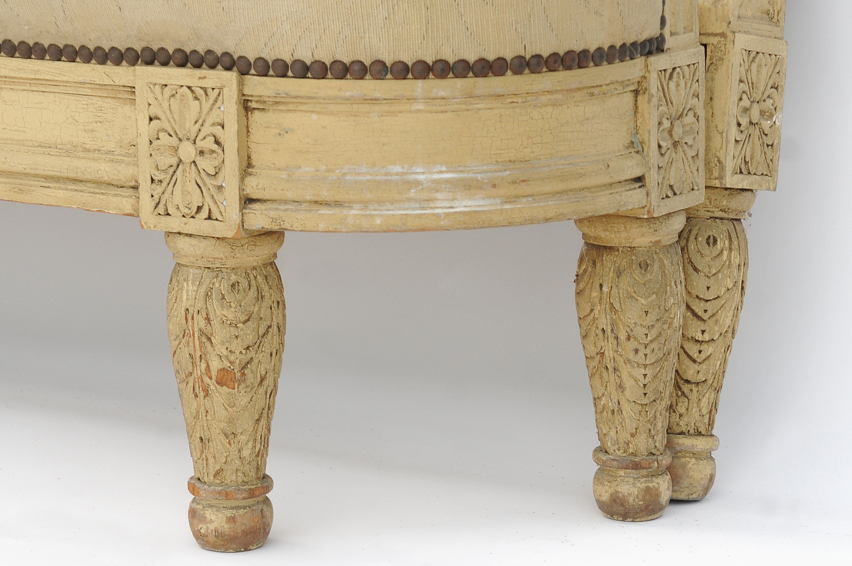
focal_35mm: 84
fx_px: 1986
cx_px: 426
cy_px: 283
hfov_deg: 24.2
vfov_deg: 16.2
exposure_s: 1/200
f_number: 5.6
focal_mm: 56
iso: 250
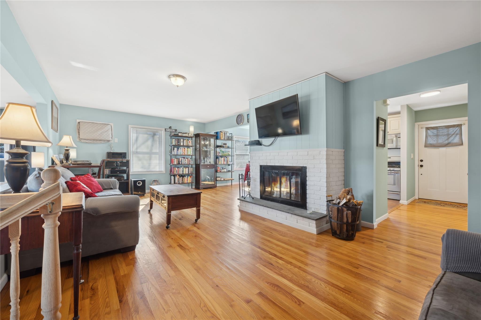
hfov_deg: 104.3
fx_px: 187
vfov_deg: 81.2
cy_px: 160
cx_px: 240
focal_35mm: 14
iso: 100
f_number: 11
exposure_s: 1/2.5
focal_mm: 14
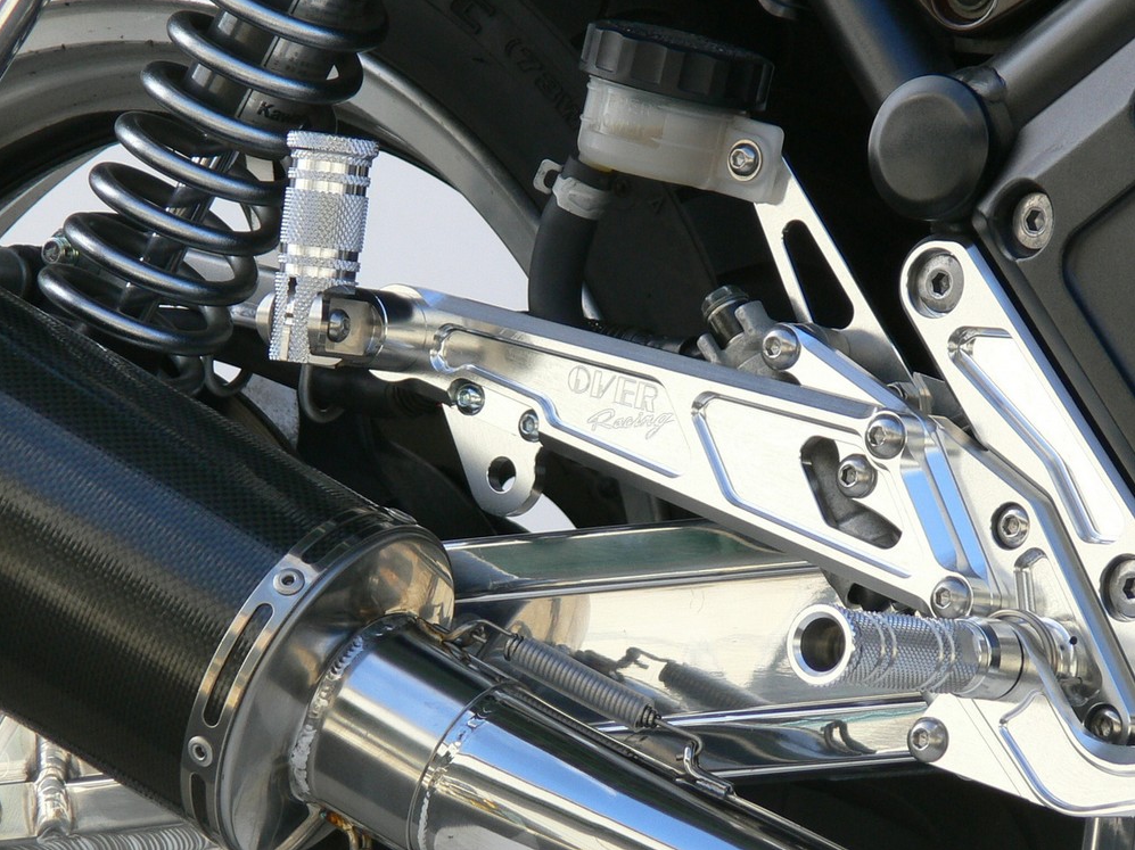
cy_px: 424
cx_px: 567
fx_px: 19371
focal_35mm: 591
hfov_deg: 3.4
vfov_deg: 2.5
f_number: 5.6
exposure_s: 1/125
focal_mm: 78.2
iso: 80
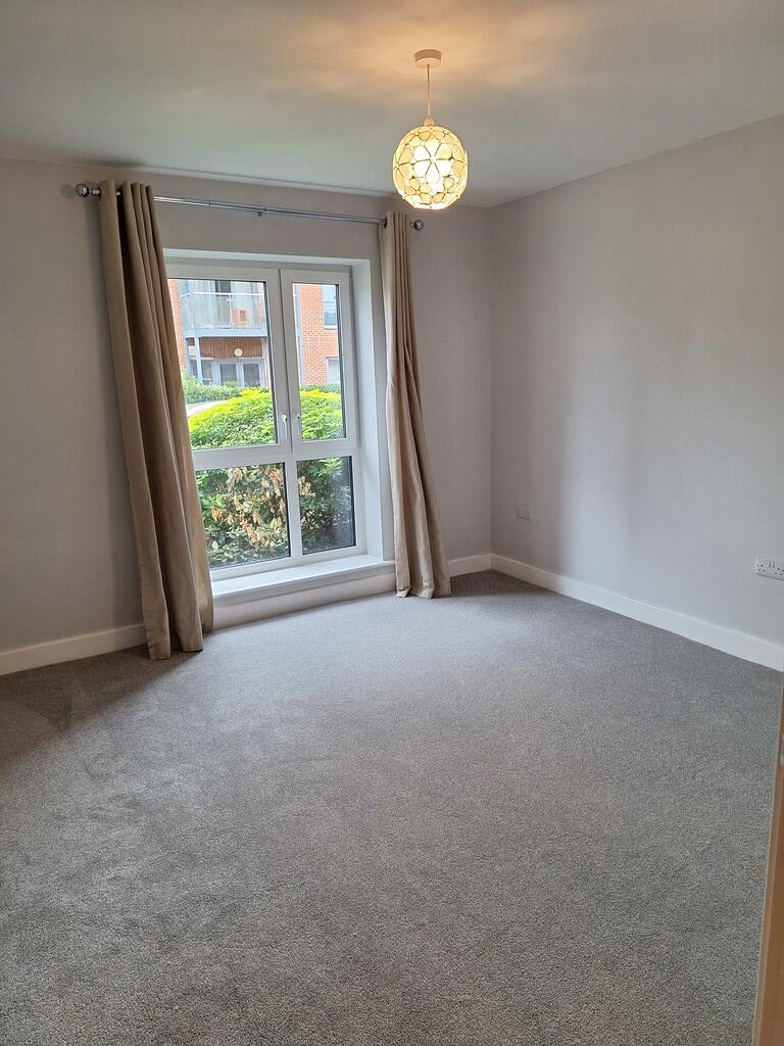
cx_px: 392
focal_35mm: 23
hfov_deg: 58.9
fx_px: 695
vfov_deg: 73.9
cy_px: 523
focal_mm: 5.54
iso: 80
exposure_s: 1/50
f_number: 1.8
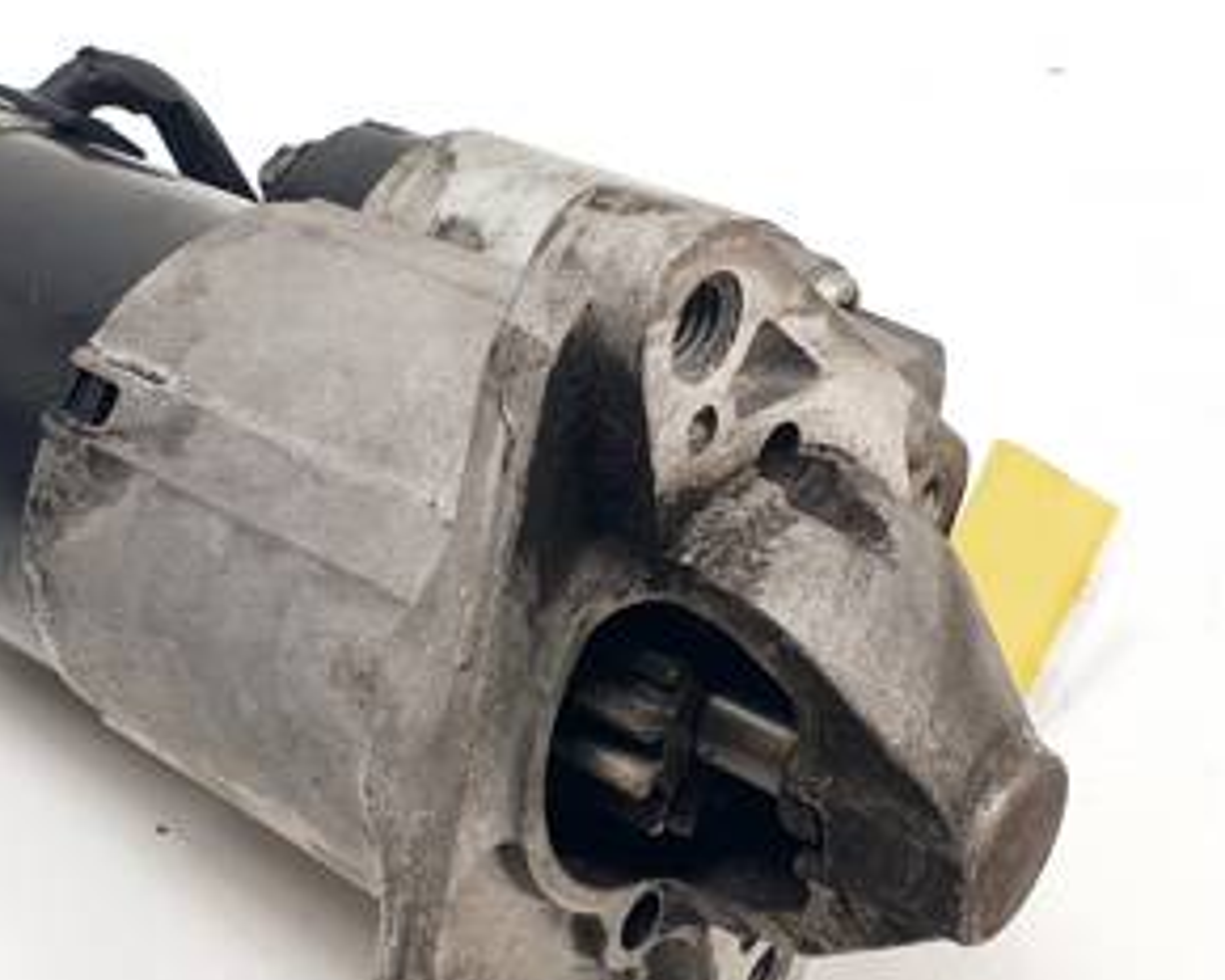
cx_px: 427
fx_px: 1269
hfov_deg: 50.8
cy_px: 600
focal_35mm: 35
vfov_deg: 42.0
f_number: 2.4
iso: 50
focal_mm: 4.3
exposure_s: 1/222
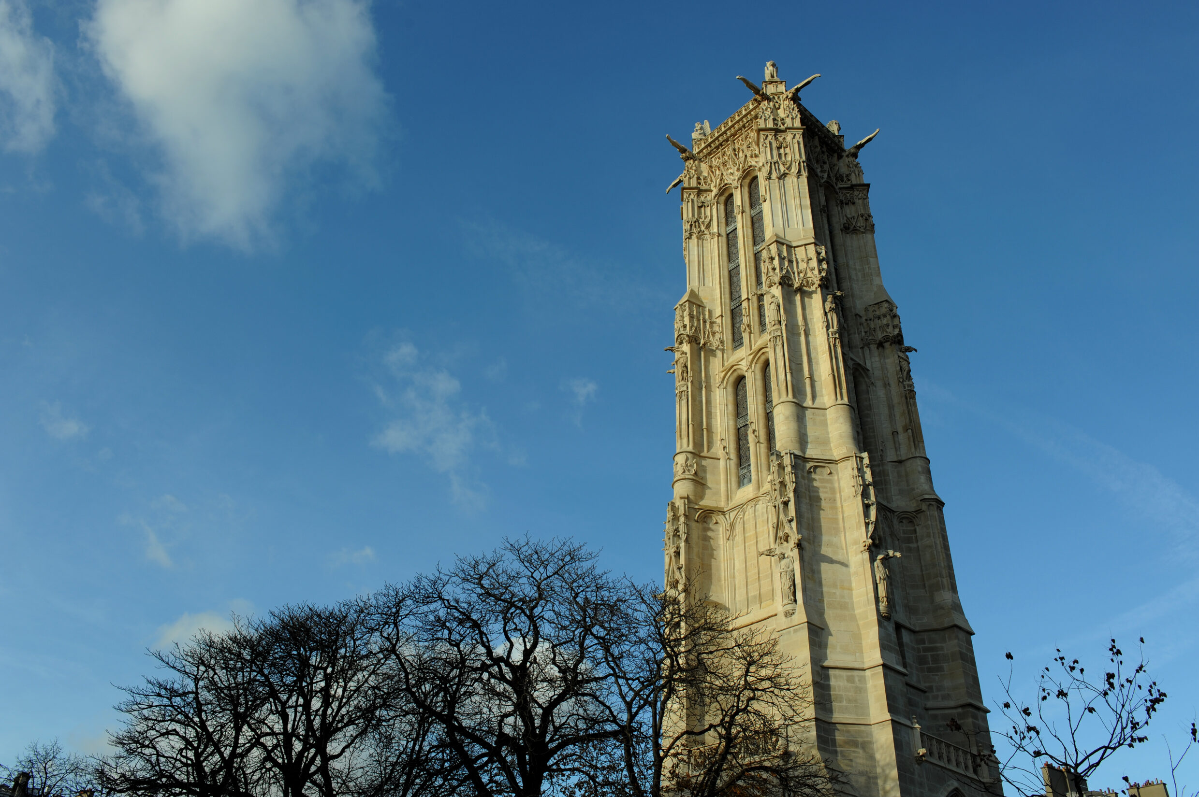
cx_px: 600
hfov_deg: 65.5
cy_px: 398
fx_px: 932
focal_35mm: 28
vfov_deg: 46.3
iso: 200
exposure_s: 1/250
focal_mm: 28
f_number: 9
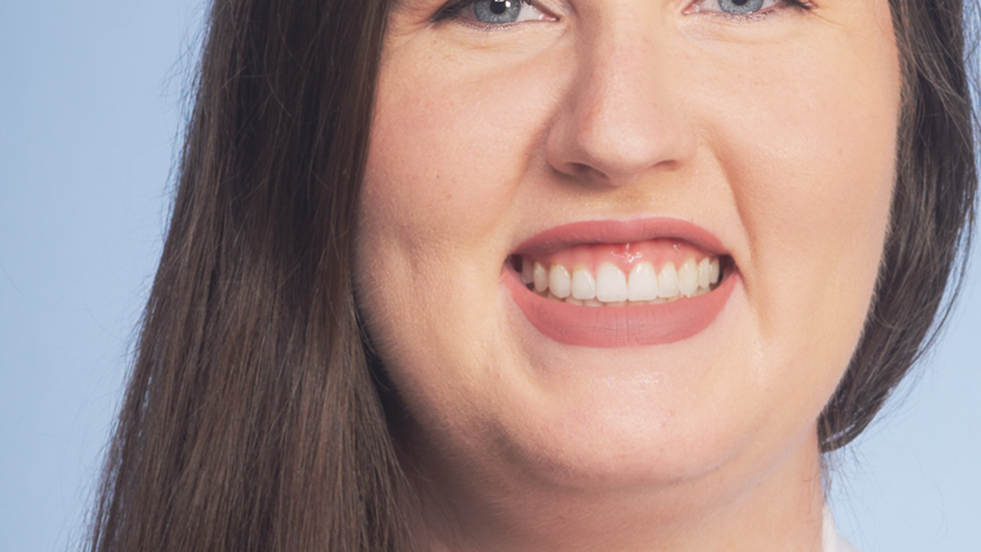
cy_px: 217
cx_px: 654
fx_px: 6166
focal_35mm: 237
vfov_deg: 5.1
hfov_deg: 9.1
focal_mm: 92
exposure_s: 1/160
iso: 64
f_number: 8
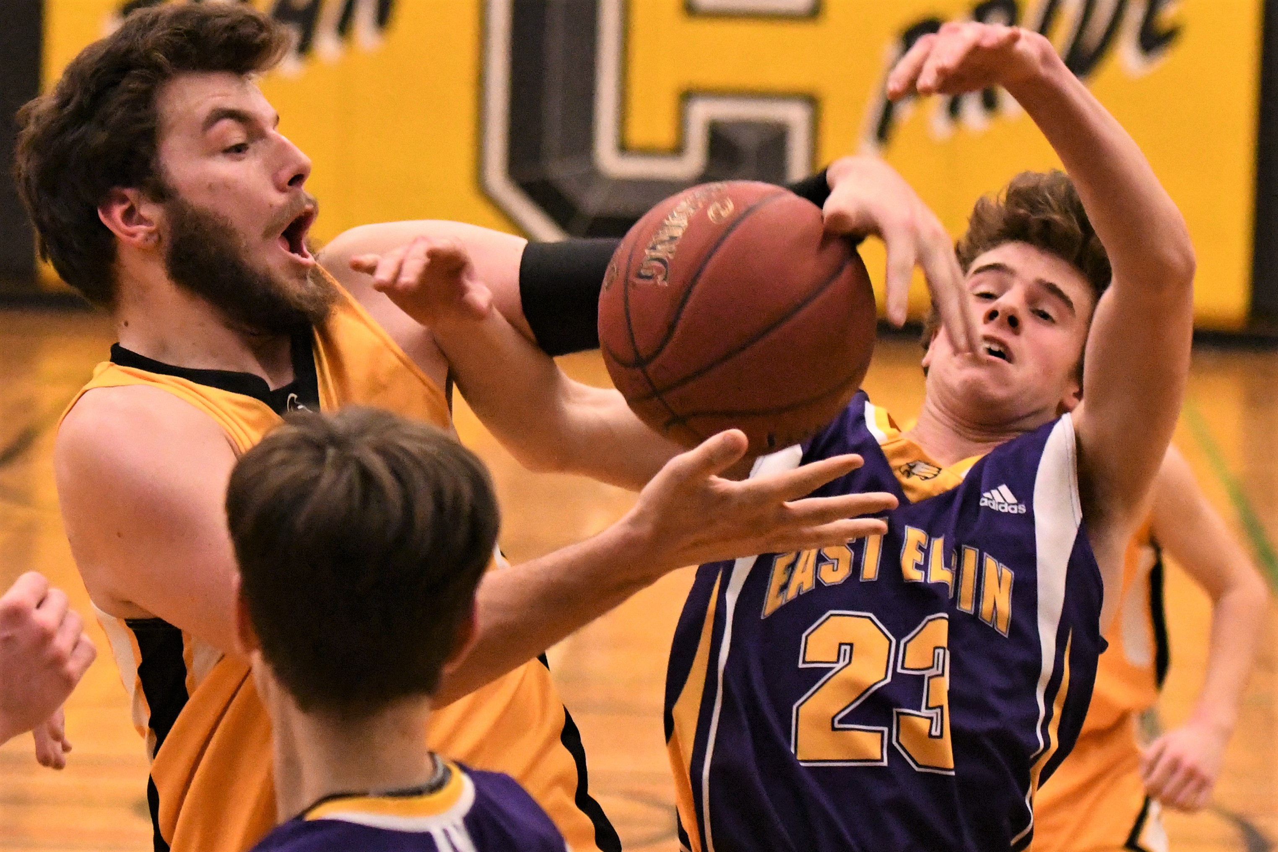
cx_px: 639
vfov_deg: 13.0
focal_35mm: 105
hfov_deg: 19.5
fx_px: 3727
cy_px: 426
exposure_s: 1/1000
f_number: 2.8
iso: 11400
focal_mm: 70
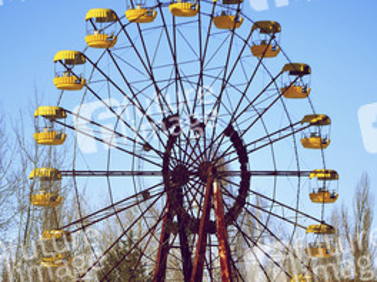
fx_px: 1383
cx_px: 188
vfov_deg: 11.7
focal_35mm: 127
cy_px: 191
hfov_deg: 15.5
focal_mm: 58
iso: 200
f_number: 10
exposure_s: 1/400
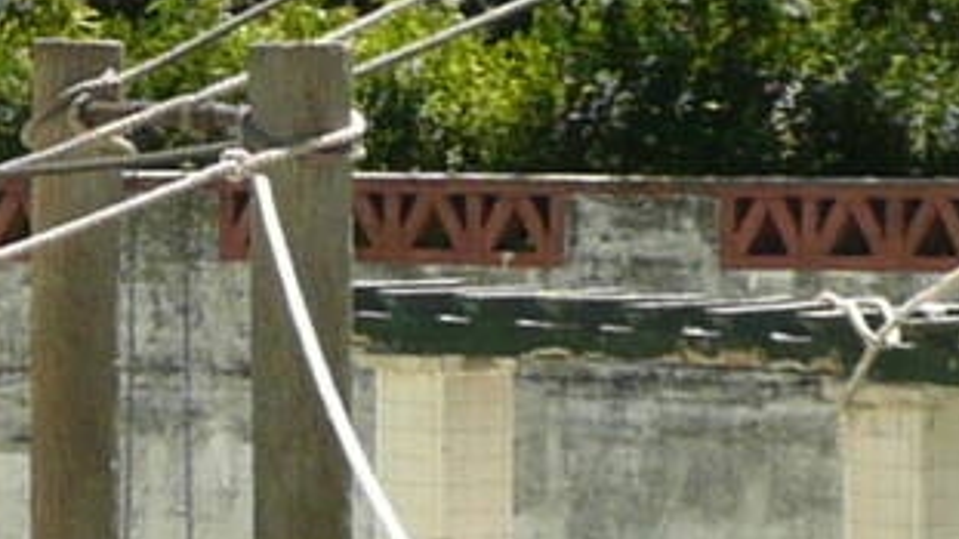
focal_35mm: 252
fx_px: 6409
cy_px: 105
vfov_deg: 4.8
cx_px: -792
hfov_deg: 8.2
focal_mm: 4.9
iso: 100
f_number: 3.4
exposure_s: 1/640
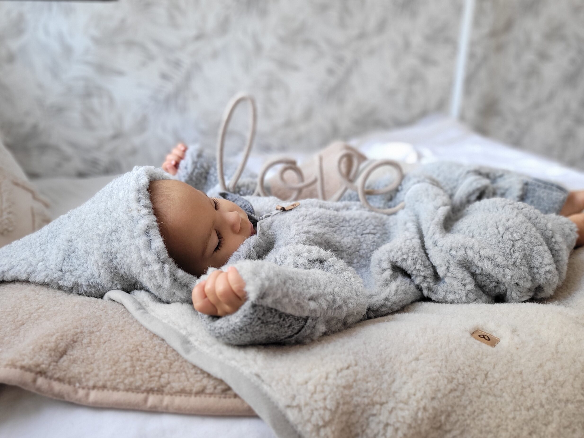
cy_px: 223
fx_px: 456
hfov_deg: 65.3
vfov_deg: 51.4
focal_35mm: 27
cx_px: 288
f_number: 1.8
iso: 200
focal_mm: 5.4
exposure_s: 1/50
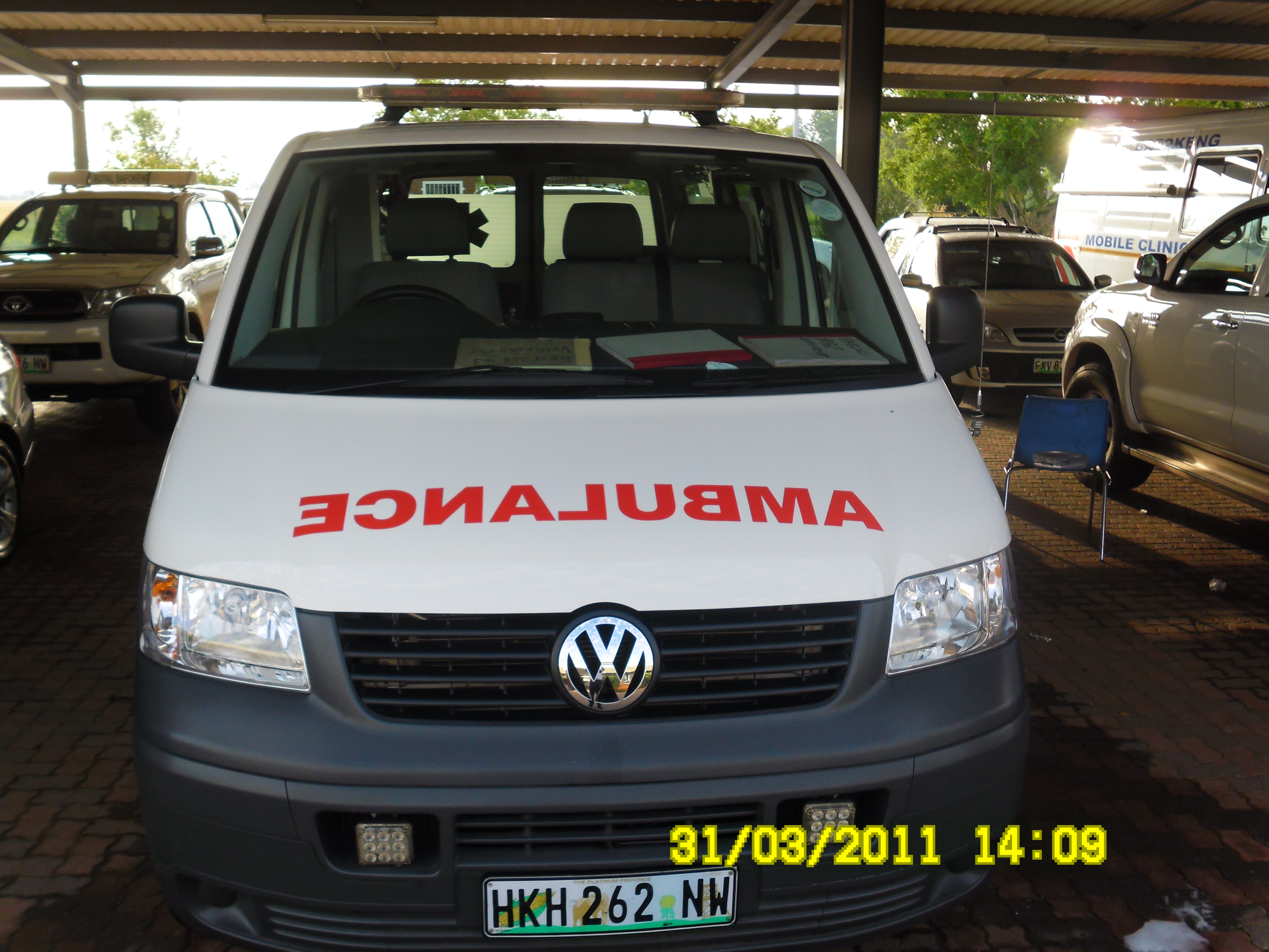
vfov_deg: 38.7
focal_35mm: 37
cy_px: 476
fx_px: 1356
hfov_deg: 50.1
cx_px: 634
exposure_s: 1/122
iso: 80
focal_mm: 6.6
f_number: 4
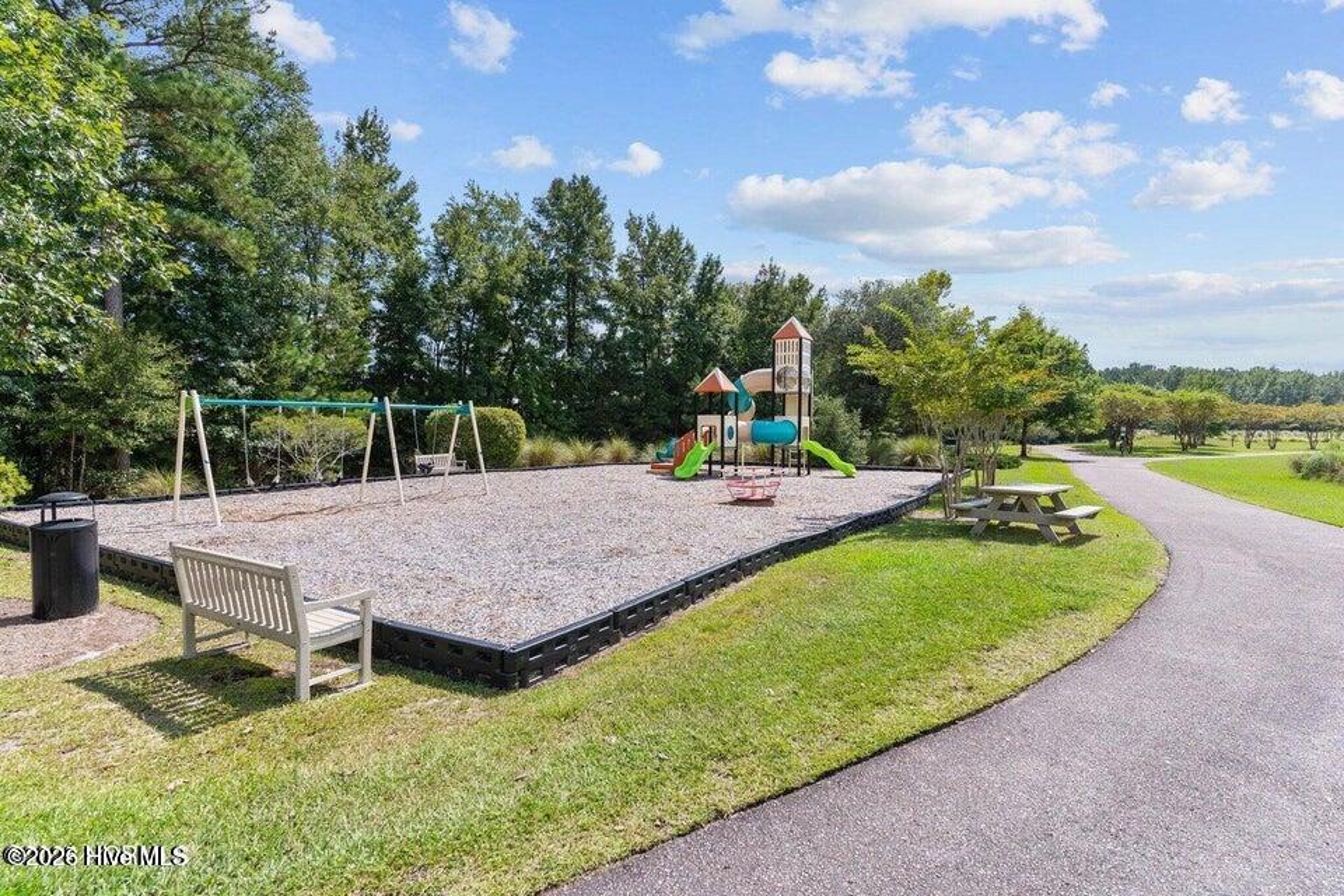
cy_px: 448
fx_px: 635
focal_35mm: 17
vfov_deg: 70.4
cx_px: 672
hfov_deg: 93.3
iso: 125
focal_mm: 17
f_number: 5
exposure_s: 1/1600
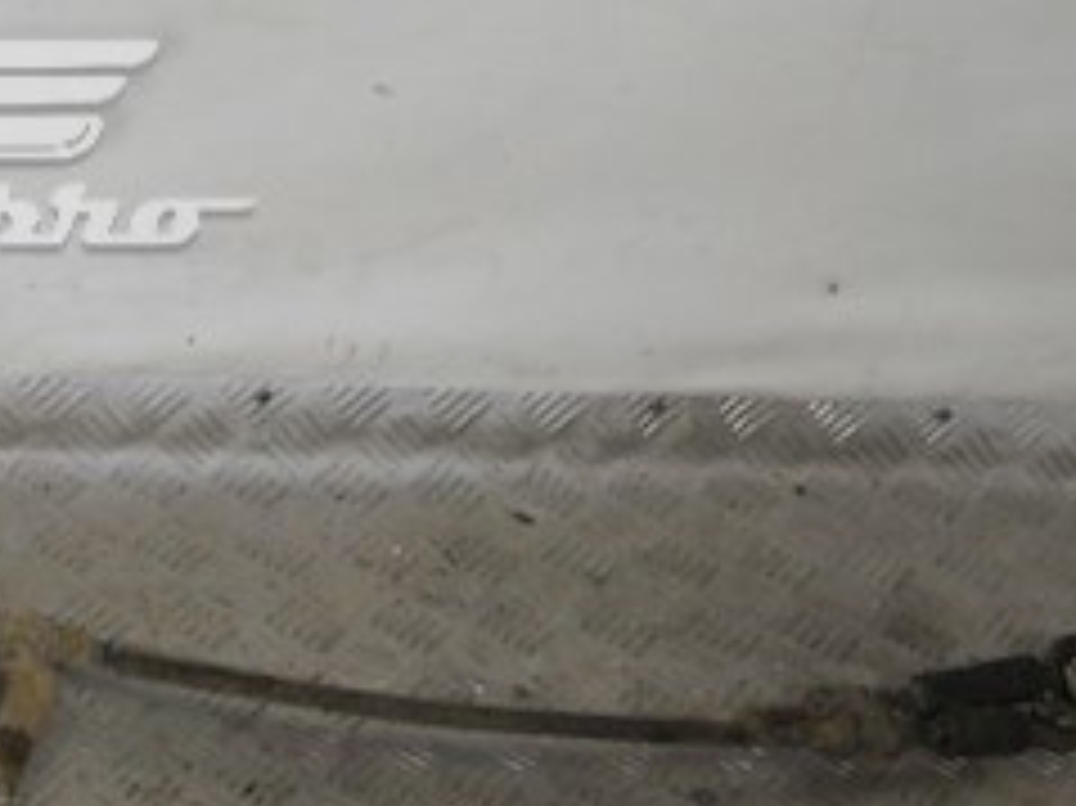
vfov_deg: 13.4
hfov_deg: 16.9
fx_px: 3418
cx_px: -288
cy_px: 176
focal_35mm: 110
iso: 80
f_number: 3.1
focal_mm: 6.72
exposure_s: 1/30
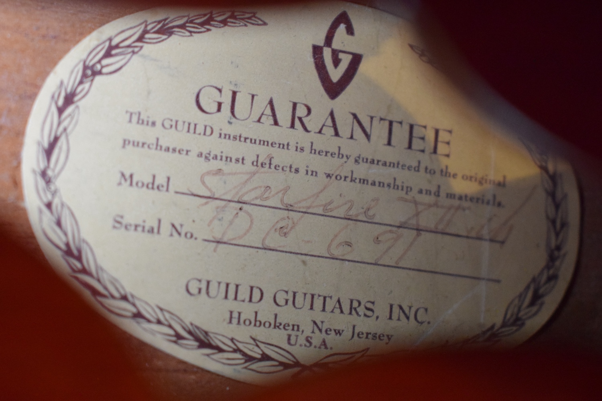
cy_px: 200
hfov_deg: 31.9
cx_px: 301
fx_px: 1053
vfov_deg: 21.6
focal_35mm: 63
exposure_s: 1/100
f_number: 5
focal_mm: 42
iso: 3200
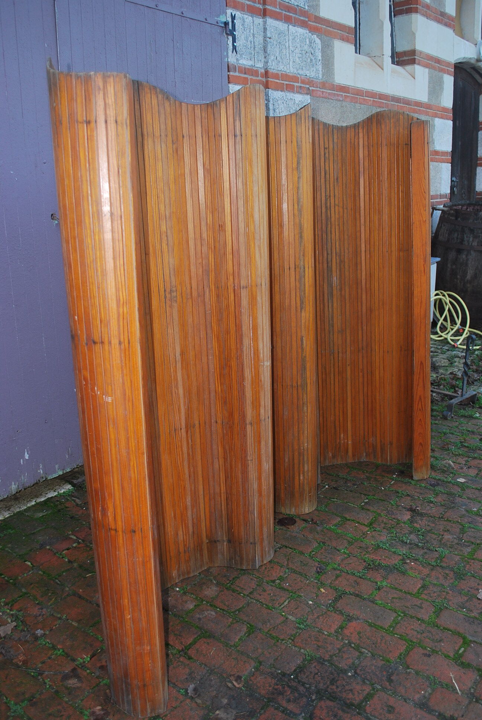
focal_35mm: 30
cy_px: 360
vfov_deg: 61.9
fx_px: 601
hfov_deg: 43.7
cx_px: 241
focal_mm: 20
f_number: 3.8
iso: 200
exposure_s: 1/60
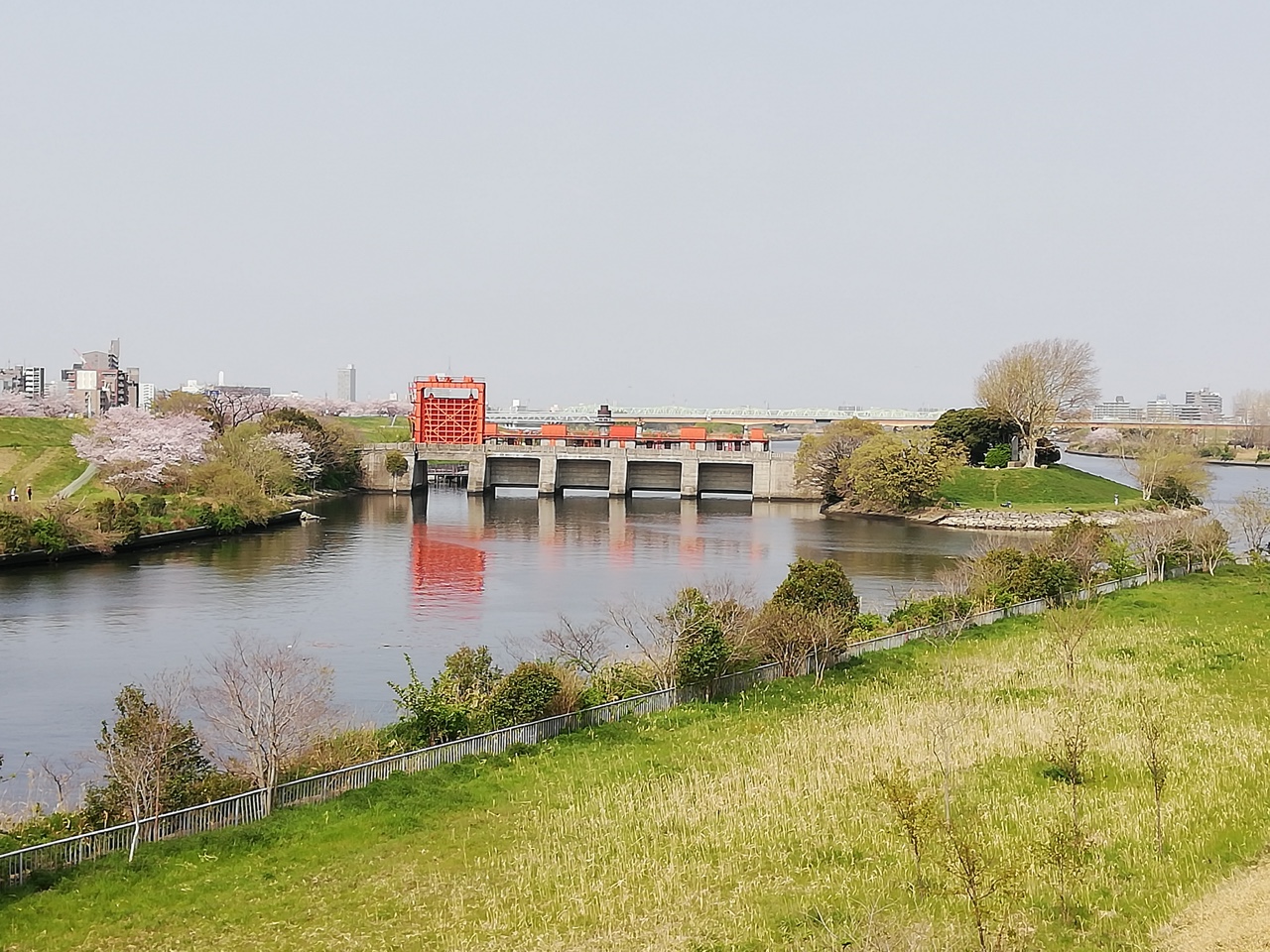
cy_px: 476
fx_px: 2091
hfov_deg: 33.8
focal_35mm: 57
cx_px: 635
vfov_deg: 25.7
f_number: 2.2
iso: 50
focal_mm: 3.81
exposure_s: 1/970
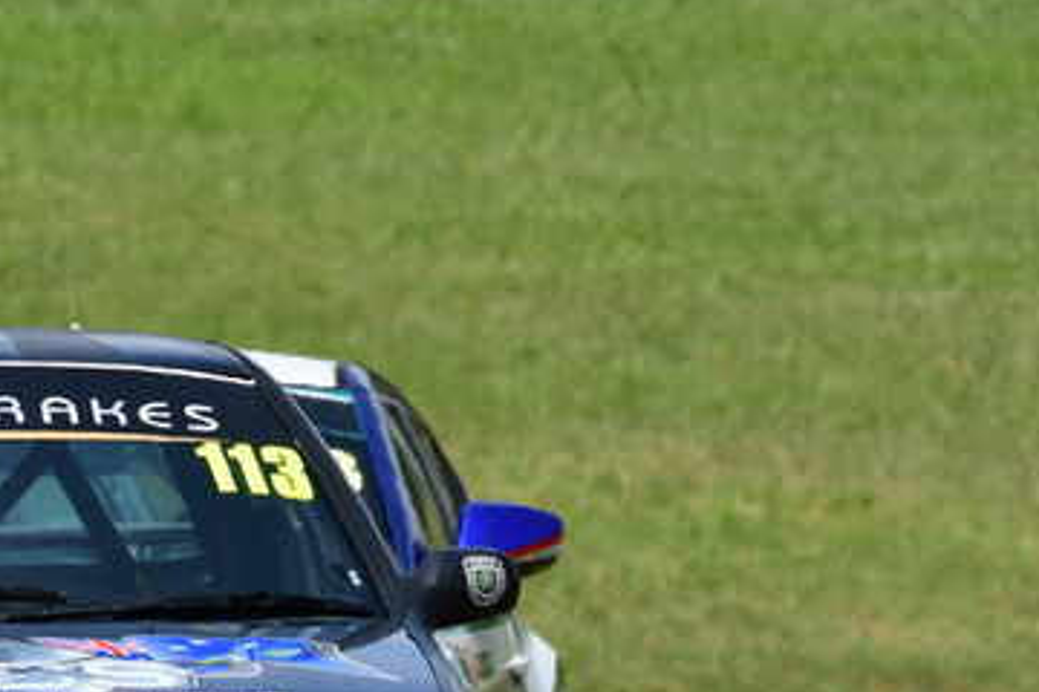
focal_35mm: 1366
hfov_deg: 1.5
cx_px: 43
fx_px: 39421
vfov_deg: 1.0
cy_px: 644
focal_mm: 410
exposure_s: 1/640
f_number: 11
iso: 400
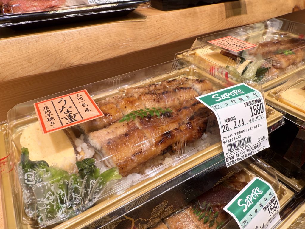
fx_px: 211
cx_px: 152
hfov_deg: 71.6
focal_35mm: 24
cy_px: 114
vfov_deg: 56.8
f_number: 2.2
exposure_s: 1/124
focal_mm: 2.22
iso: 40
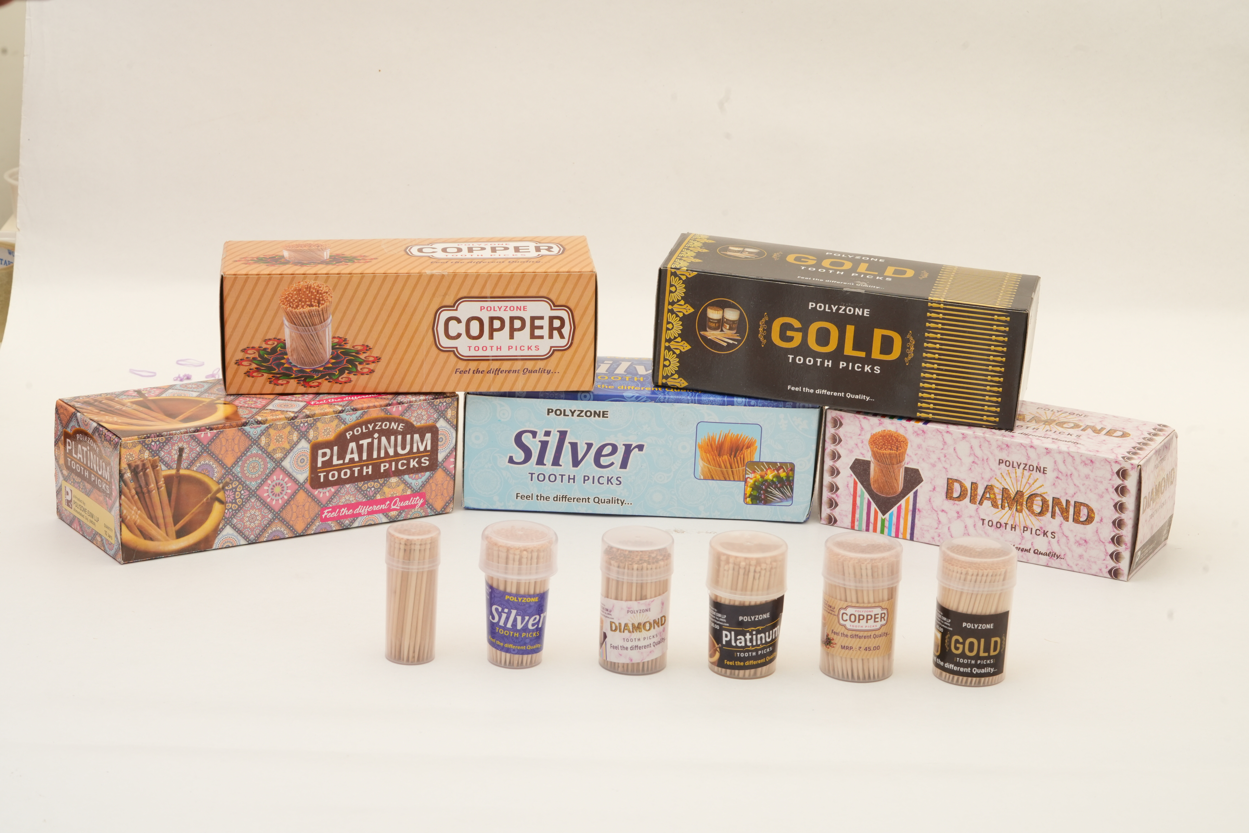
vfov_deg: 15.2
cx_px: 624
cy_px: 416
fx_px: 3122
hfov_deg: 22.6
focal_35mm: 90
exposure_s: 1/30
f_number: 14
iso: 800
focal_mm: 90
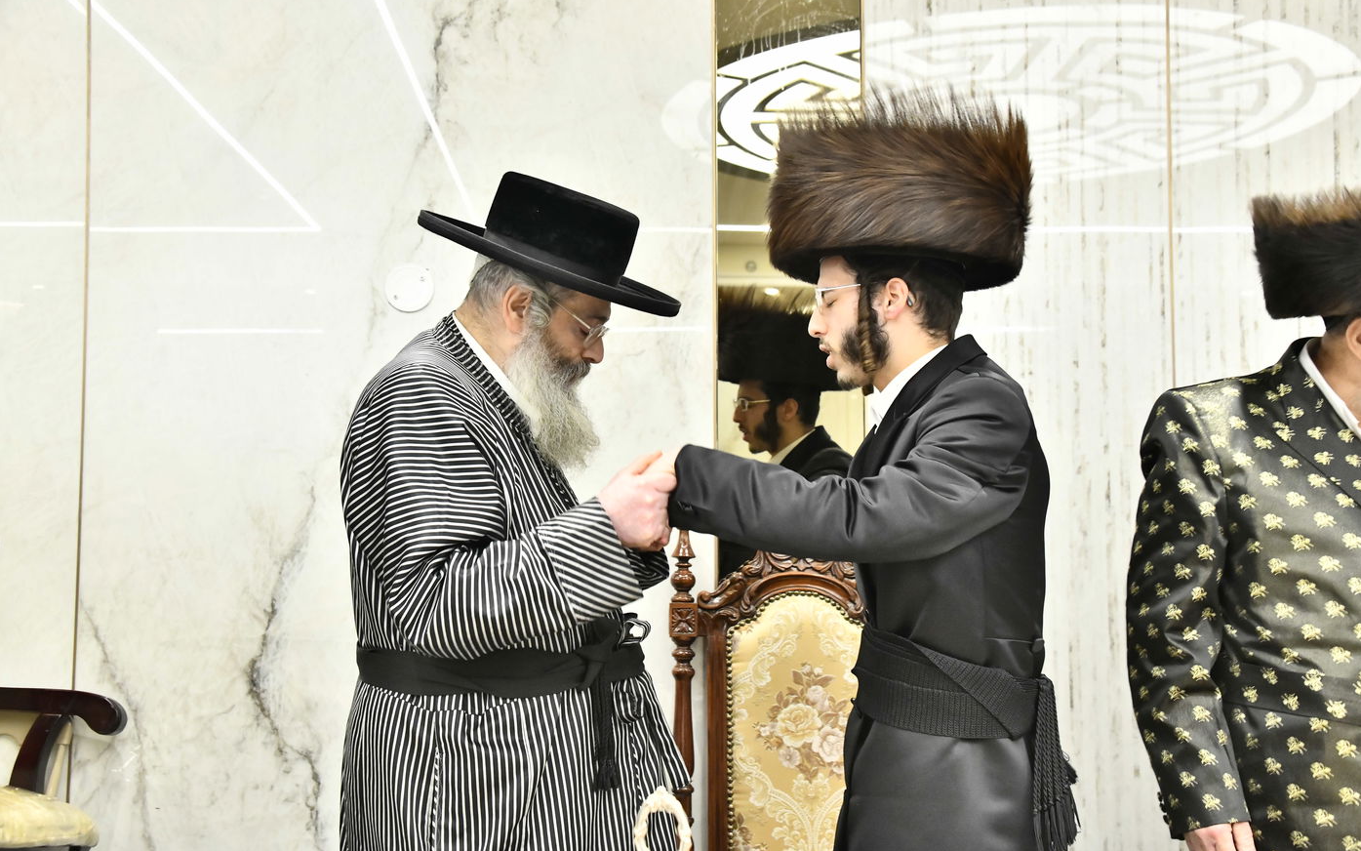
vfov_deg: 28.6
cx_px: 681
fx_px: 1669
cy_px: 403
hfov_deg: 44.4
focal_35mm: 45
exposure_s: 1/125
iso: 4000
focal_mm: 44
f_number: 5.6
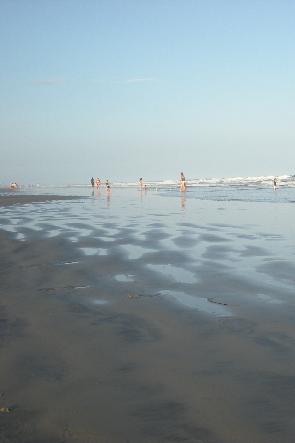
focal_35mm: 53
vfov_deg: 37.5
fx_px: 651
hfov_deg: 25.1
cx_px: 238
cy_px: 221
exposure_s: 1/199
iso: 64
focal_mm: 6.3
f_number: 4.6
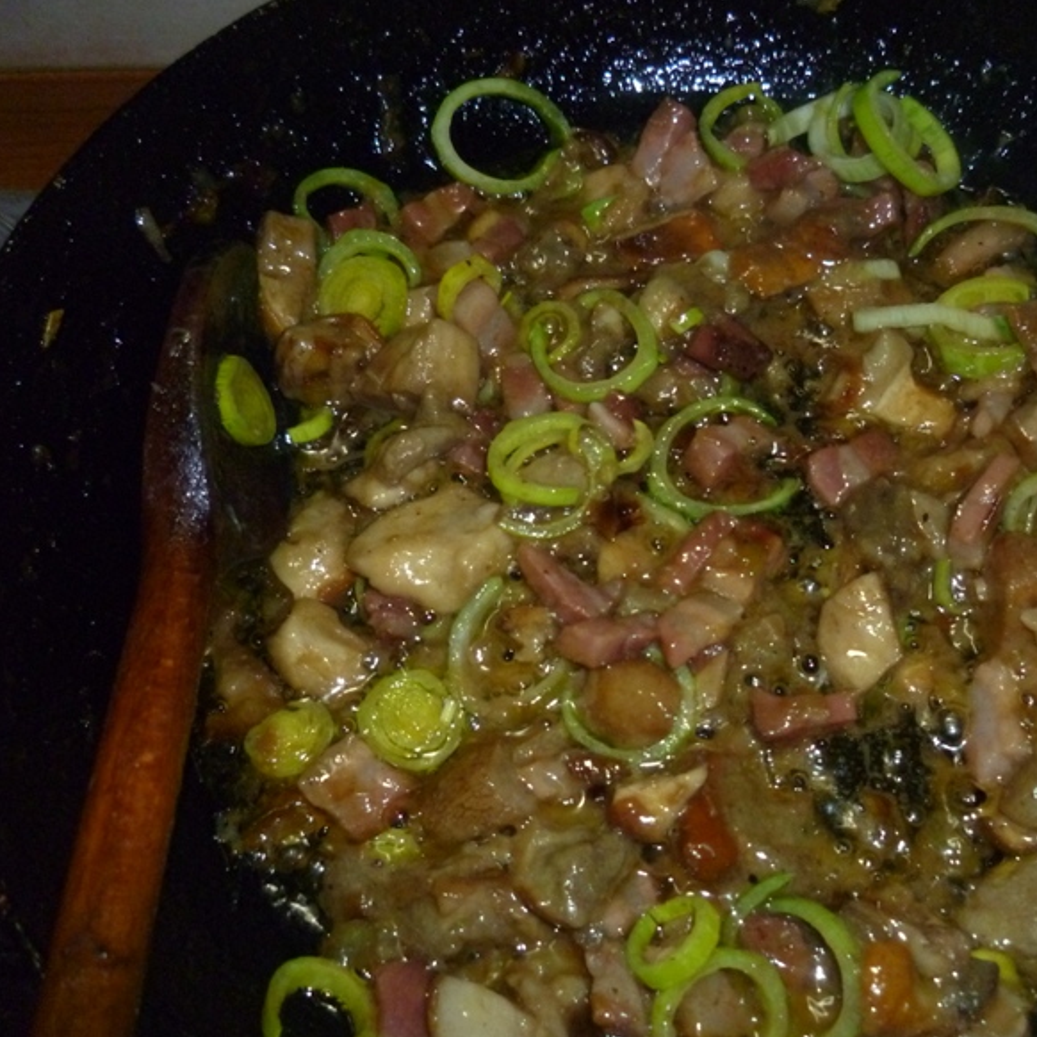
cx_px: 620
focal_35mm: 34
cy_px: 517
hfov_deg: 48.2
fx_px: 1152
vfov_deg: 48.5
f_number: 2.8
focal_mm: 5
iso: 400
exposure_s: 1/60
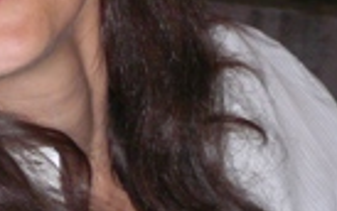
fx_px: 2327
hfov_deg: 8.1
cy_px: 5
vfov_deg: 5.2
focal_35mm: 253
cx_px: -157
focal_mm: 12
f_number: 4.5
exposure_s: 1/30
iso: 200
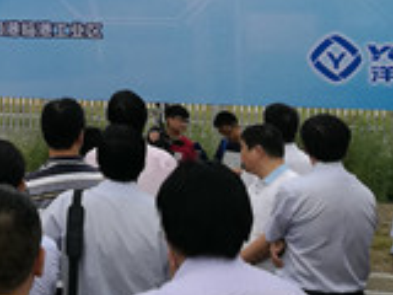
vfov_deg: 15.2
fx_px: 1056
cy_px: -88
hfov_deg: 19.4
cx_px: -120
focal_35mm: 93
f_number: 2.2
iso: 50
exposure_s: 1/943
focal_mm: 4.5
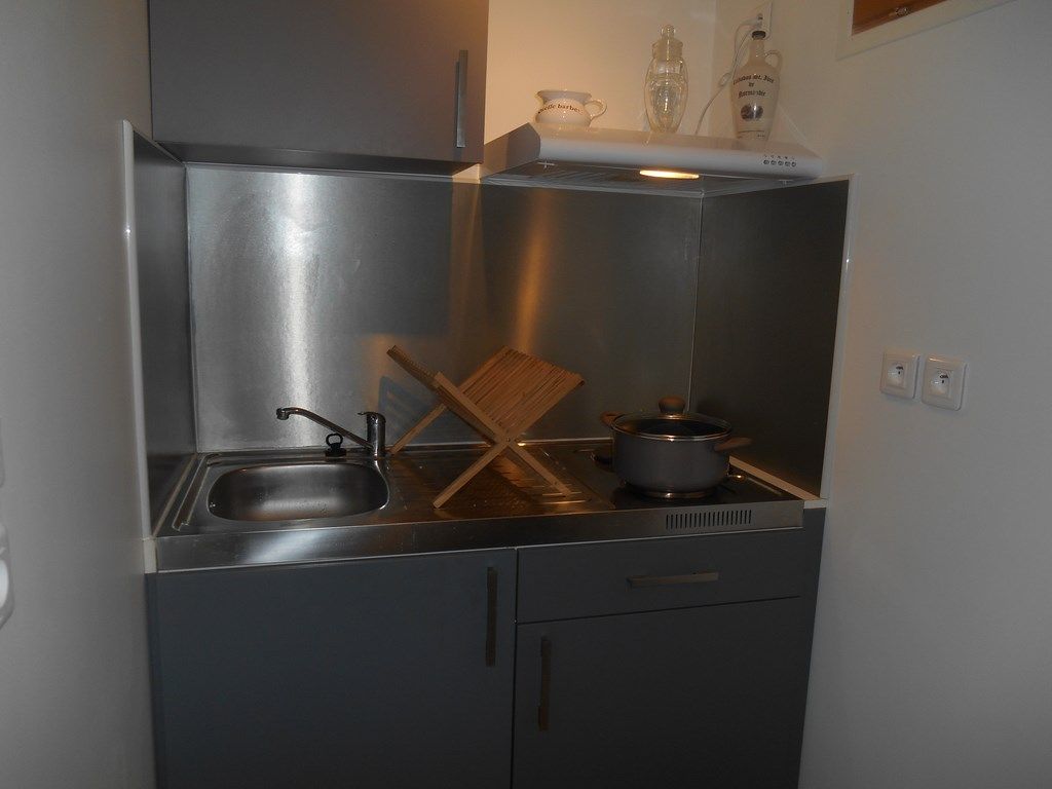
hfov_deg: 67.3
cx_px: 526
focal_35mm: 26
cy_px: 394
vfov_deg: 53.1
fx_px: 790
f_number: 3.4
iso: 80
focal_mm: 4.7
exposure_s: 1/25
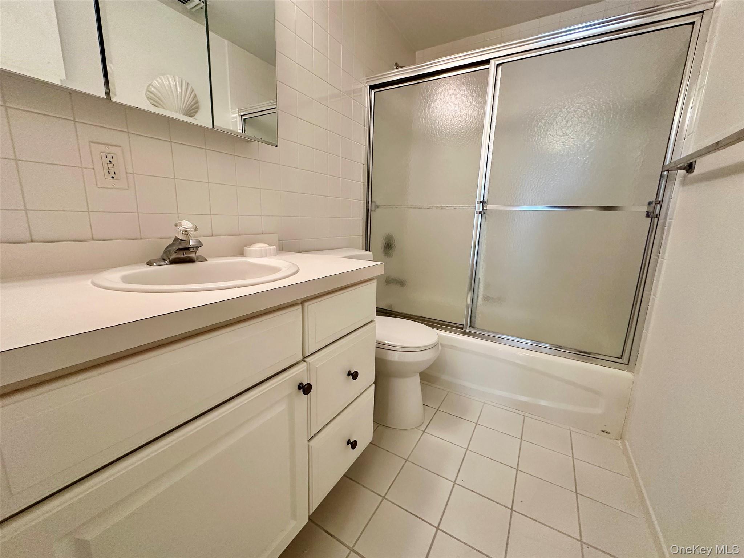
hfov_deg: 102.1
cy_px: 279
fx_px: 301
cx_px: 372
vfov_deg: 85.7
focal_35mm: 14
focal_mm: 2.22
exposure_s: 1/120
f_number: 2.2
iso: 250
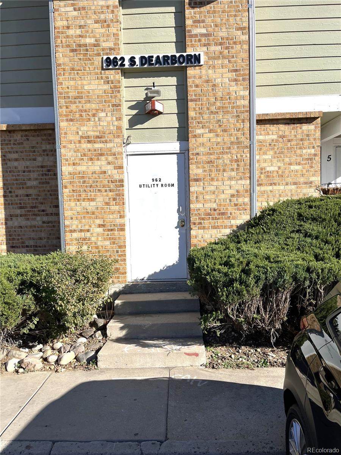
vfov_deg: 67.3
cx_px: 170
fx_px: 341
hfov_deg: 53.1
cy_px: 228
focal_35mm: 26
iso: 50
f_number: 1.6
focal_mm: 5.1
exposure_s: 1/3745
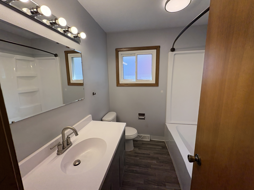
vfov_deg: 85.7
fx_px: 103
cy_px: 95
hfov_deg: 102.1
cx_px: 127
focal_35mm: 14
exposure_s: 1/124
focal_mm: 2.22
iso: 64
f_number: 2.2
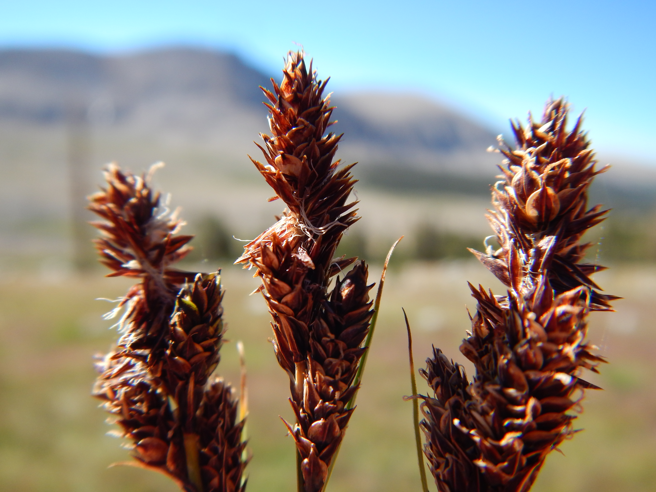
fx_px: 625
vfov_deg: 42.9
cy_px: 246
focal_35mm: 33
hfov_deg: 55.4
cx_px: 328
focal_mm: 5.9
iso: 125
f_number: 3.9
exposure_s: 1/500
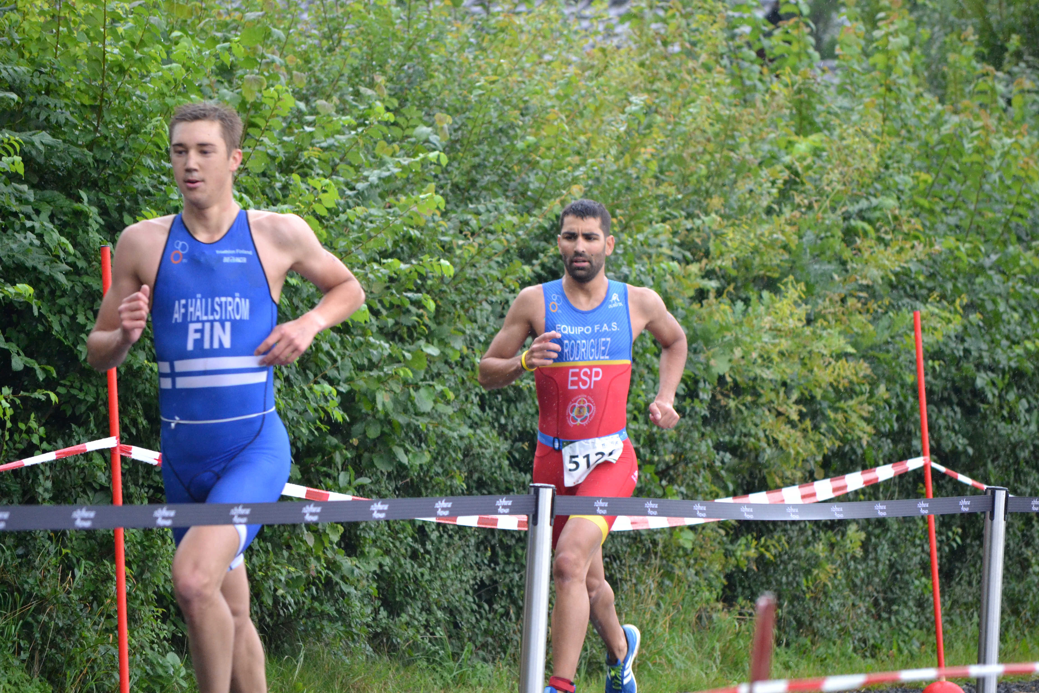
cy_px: 346
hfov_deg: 10.2
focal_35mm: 202
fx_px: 5844
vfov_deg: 6.8
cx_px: 520
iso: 1400
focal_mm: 135
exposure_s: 1/500
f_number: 5
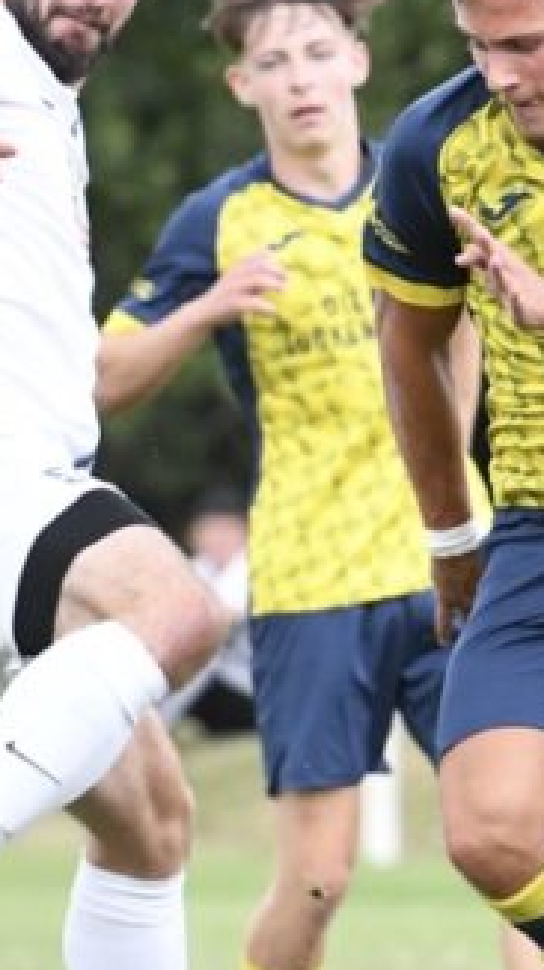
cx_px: 276
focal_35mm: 1316
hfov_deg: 0.9
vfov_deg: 1.6
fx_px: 33800
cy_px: 545
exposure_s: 1/1600
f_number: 8
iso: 5000
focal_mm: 400
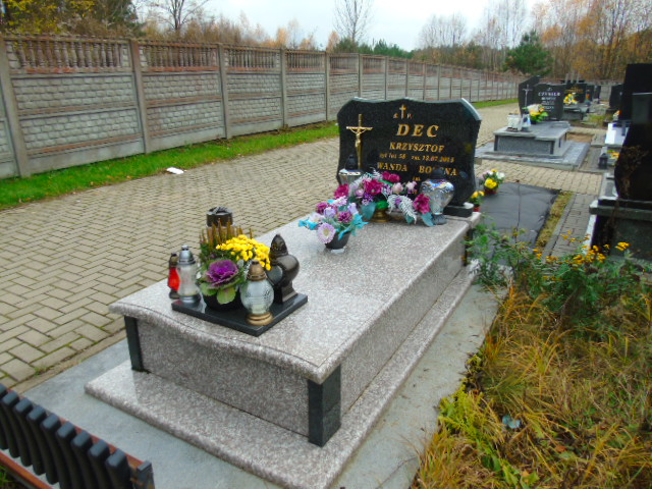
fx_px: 471
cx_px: 326
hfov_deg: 69.4
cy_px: 244
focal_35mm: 25
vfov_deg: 54.9
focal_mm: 4.4
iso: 80
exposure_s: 1/125
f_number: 3.4
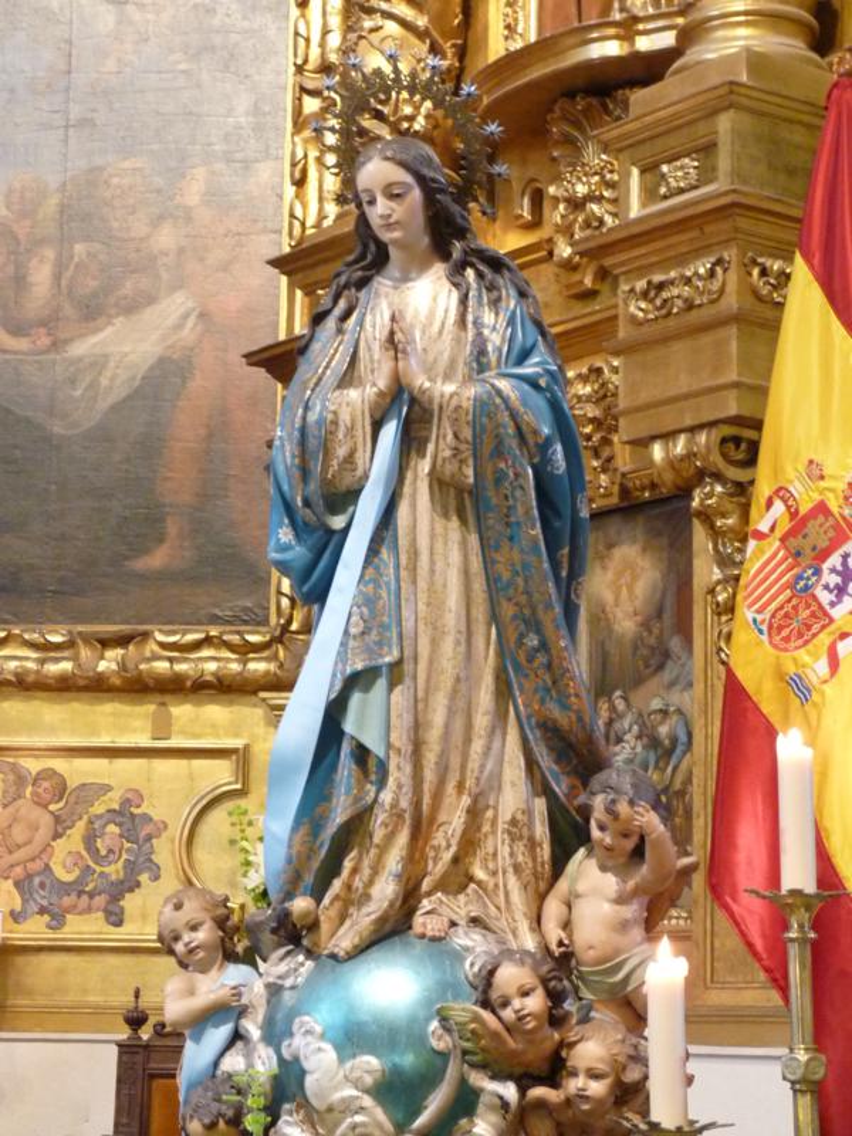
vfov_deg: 24.1
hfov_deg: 18.2
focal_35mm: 81
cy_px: 568
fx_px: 2658
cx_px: 426
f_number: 3.2
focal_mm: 10.4
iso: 400
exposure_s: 1/8
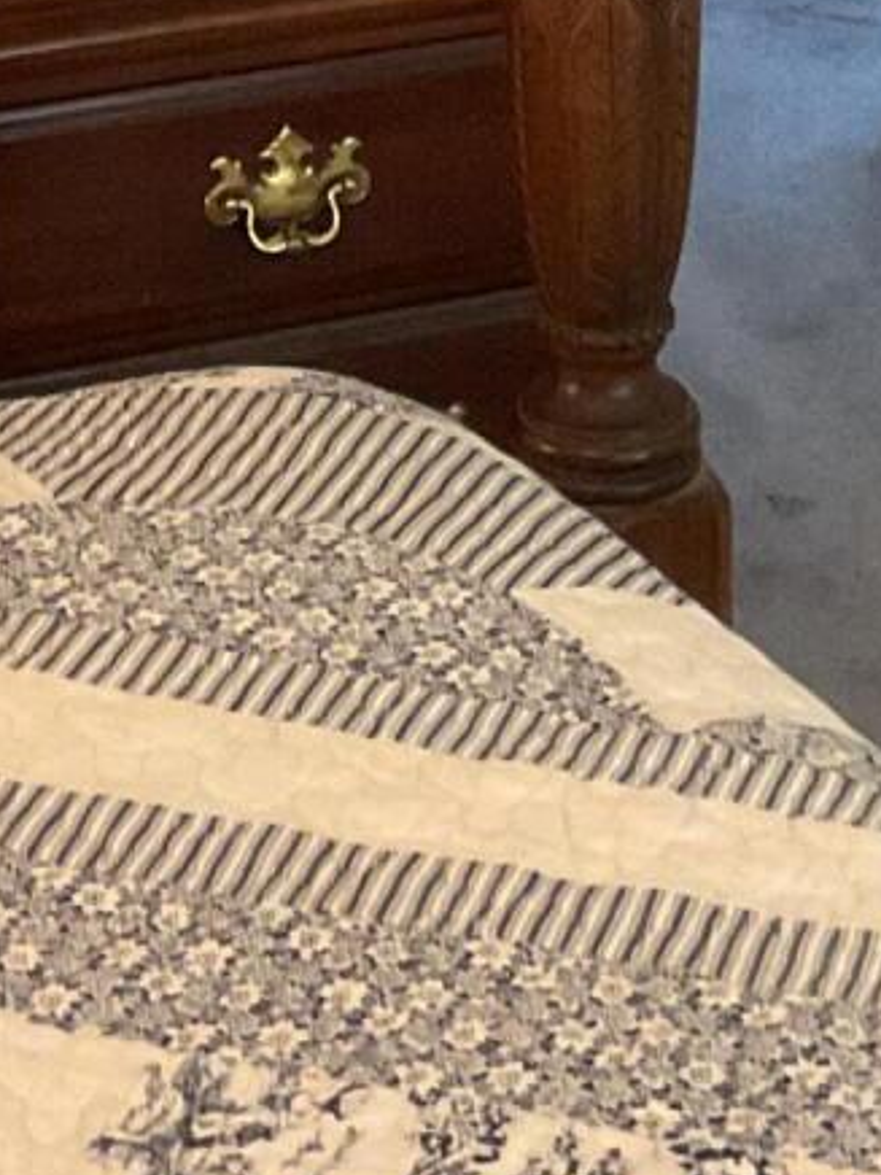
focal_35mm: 133
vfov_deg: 13.6
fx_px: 4513
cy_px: -792
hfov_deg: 11.1
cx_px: 458
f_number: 1.8
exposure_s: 1/60
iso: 250
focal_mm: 3
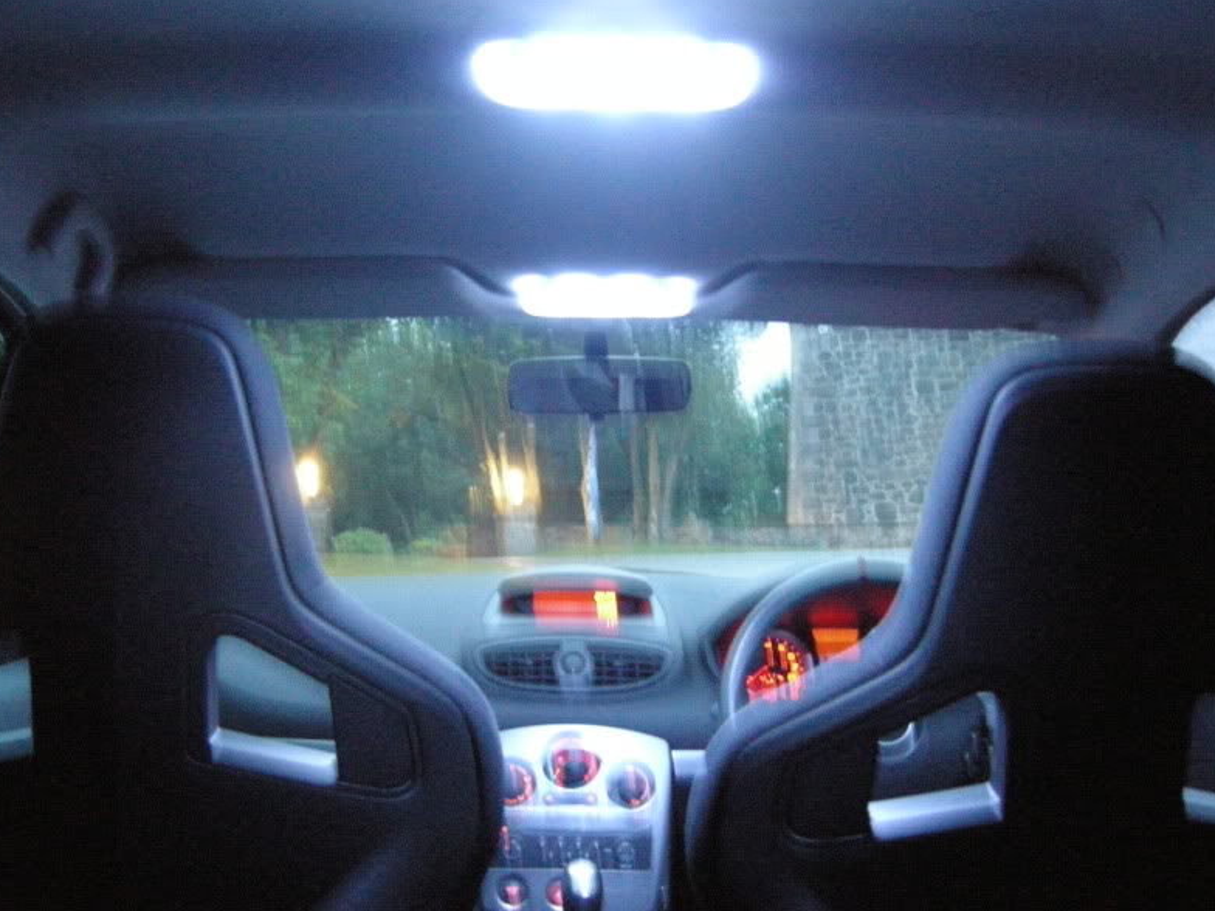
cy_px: 552
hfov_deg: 40.4
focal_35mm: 47
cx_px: 584
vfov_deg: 30.8
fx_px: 1650
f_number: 2.7
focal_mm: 7.5
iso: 800
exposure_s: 1/1.2
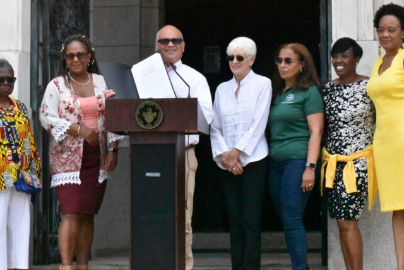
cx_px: 171
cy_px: 133
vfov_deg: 10.9
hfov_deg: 16.3
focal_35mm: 126
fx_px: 1414
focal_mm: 70
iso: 20000
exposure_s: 1/4000
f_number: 20
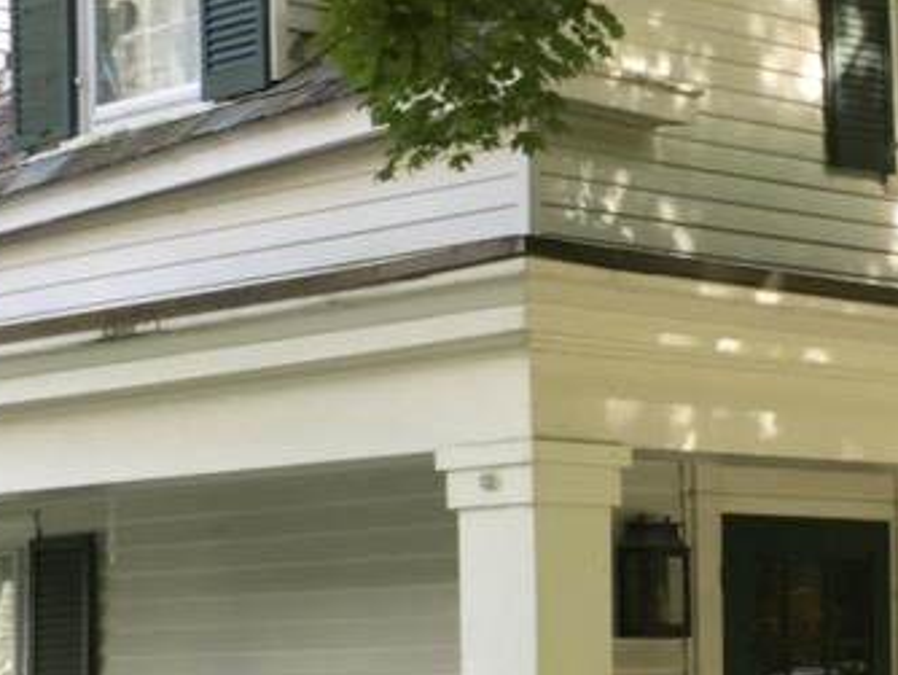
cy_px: 508
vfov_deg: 13.3
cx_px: 734
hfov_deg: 17.5
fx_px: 2882
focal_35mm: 111
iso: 25
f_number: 2.2
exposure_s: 1/120
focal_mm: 4.15
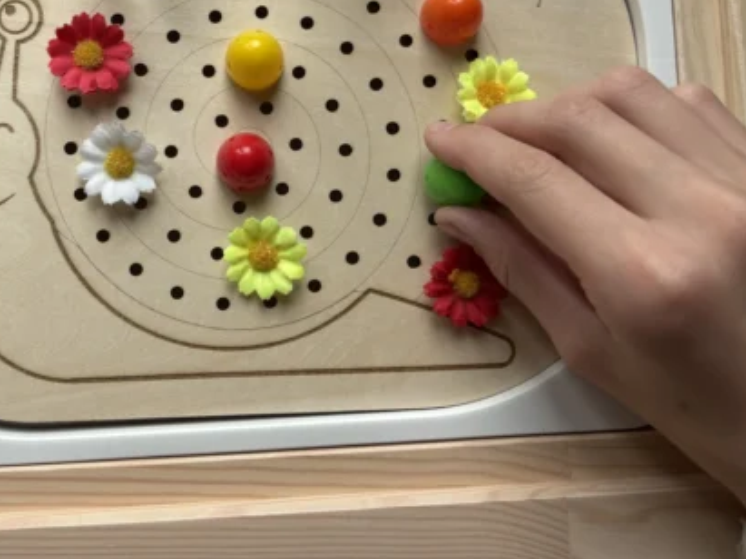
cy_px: 154
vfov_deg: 37.0
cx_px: 227
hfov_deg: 47.9
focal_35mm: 38
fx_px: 819
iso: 40
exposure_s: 1/195
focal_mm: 5.96
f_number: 1.6
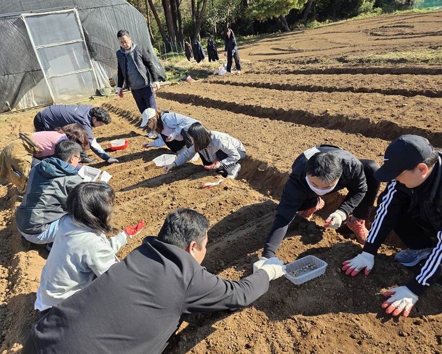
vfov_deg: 56.8
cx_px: 218
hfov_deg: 68.1
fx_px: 327
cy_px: 171
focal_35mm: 25
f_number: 1.7
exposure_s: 1/2216
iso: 80
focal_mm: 6.3
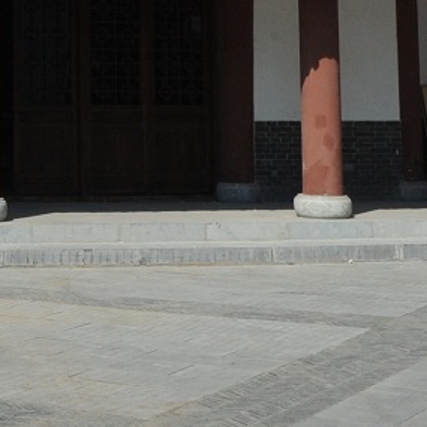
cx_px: -196
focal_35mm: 122
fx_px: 1703
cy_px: -140
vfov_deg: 13.7
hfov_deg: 13.5
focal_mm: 24
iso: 1000
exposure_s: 1/1000
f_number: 16
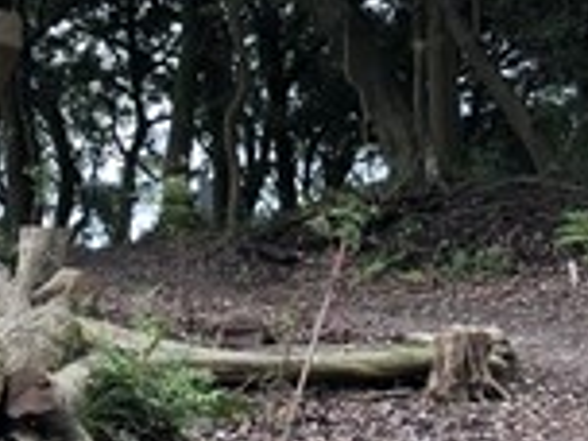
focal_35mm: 81
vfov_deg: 18.2
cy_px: 286
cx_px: 35
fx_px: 1376
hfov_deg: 23.4
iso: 40
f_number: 1.8
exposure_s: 1/120
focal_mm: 4
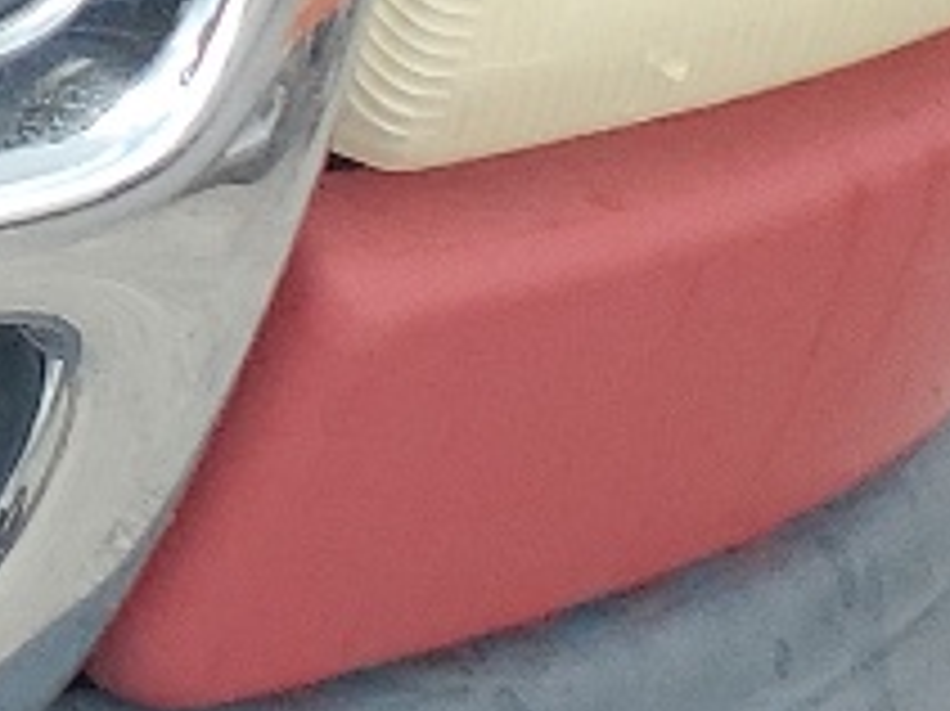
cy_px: -1521
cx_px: -2472
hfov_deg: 7.8
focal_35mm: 197
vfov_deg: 6.7
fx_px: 5403
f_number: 1.5
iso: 50
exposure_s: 1/435
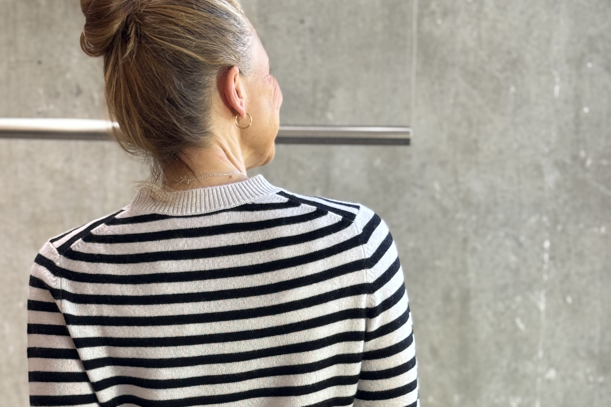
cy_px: 393
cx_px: 247
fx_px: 1409
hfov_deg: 24.4
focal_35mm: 83
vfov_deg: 16.2
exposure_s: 1/100
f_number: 1.78
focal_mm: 6.76
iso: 100
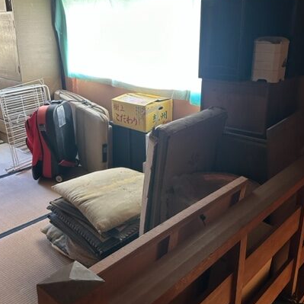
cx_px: 149
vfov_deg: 48.4
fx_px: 338
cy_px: 136
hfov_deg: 48.4
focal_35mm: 34
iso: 250
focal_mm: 6.86
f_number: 1.78
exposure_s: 1/73
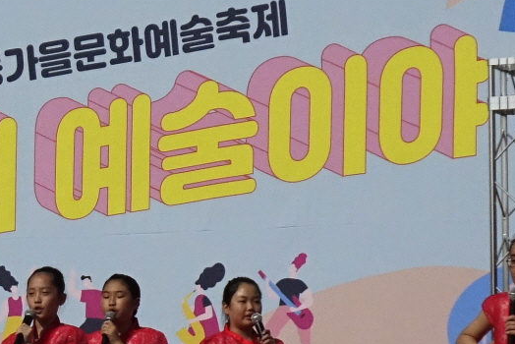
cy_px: 224
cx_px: 41
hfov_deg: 9.1
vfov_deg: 6.1
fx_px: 3220
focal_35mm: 225
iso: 800
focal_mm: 21.48
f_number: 2.8
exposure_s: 1/10000
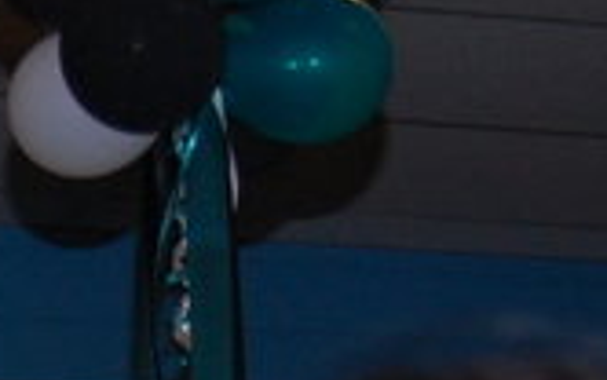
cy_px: 1025
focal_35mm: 245
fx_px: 4056
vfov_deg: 5.2
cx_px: -230
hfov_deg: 8.4
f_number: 4
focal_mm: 26
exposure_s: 1/60
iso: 400
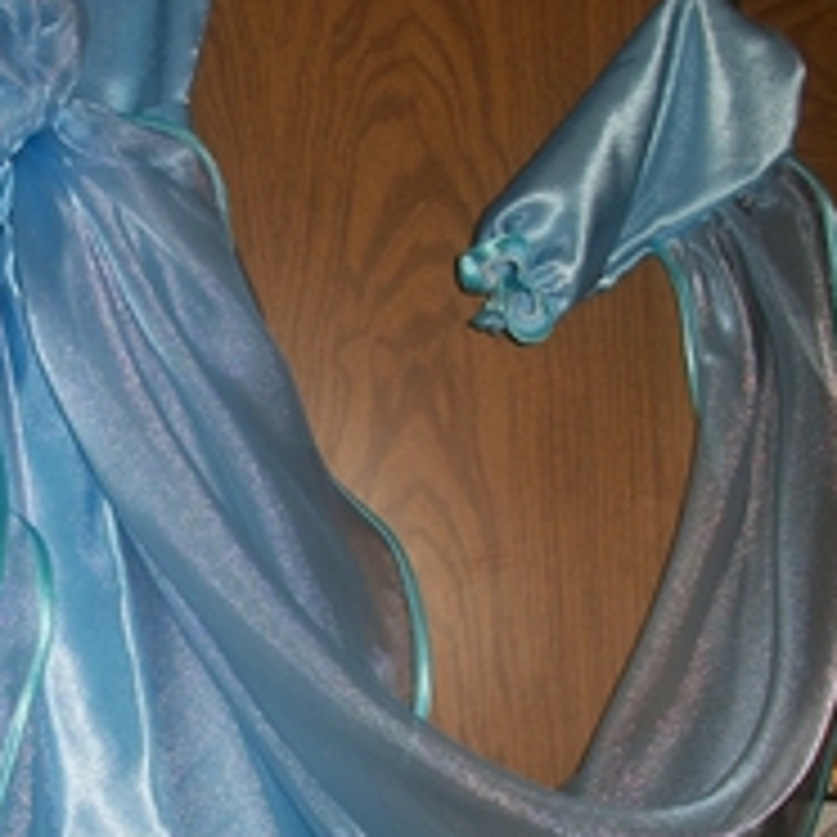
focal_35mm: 75
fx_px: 2052
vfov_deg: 22.8
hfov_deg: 22.7
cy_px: 648
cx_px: 144
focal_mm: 6.3
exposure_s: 1/30
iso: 80
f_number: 3.1
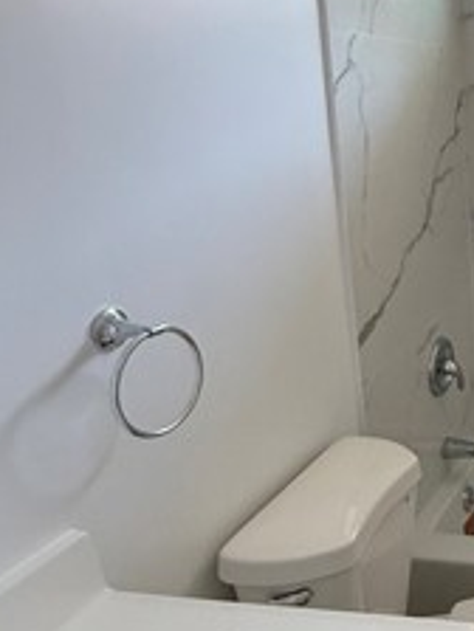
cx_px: 646
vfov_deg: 46.7
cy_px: 287
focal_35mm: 40
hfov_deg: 28.2
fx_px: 730
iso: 320
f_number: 2.2
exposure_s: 1/99
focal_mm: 2.22
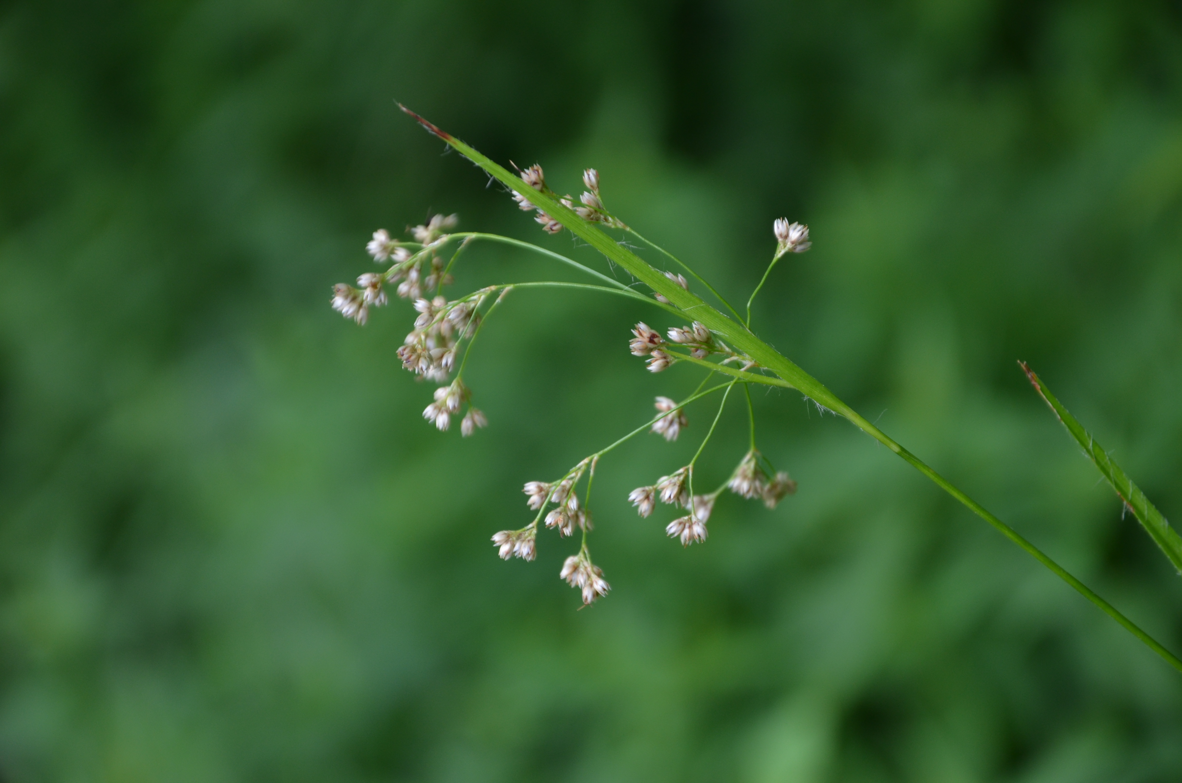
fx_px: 5161
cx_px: 591
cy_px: 392
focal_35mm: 158
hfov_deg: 13.1
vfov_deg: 8.7
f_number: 5.6
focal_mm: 105
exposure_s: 1/125
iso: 360
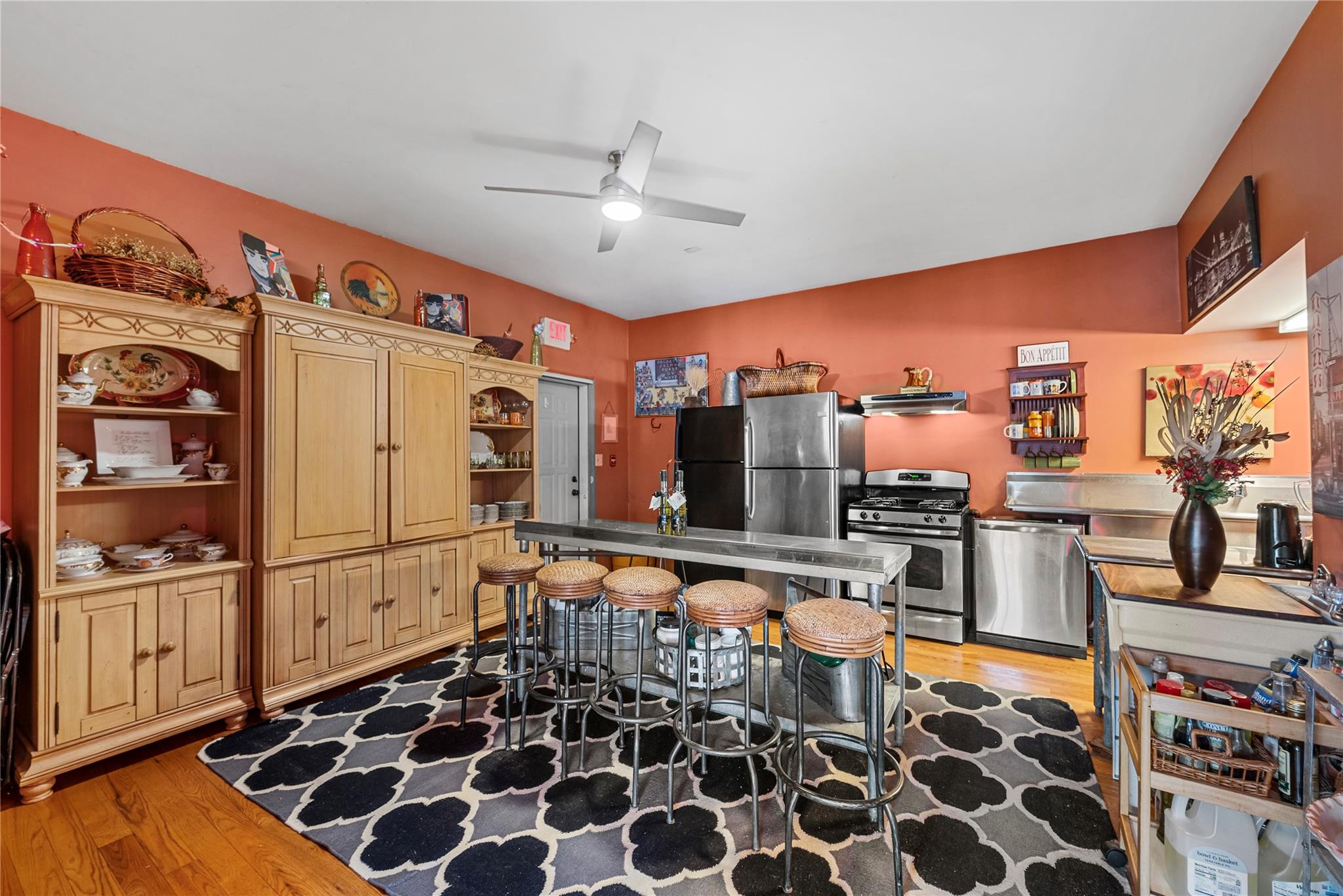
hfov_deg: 104.2
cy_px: 448
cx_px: 672
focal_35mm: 14
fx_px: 522
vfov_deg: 81.2
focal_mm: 14
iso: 640
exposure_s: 5
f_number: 8
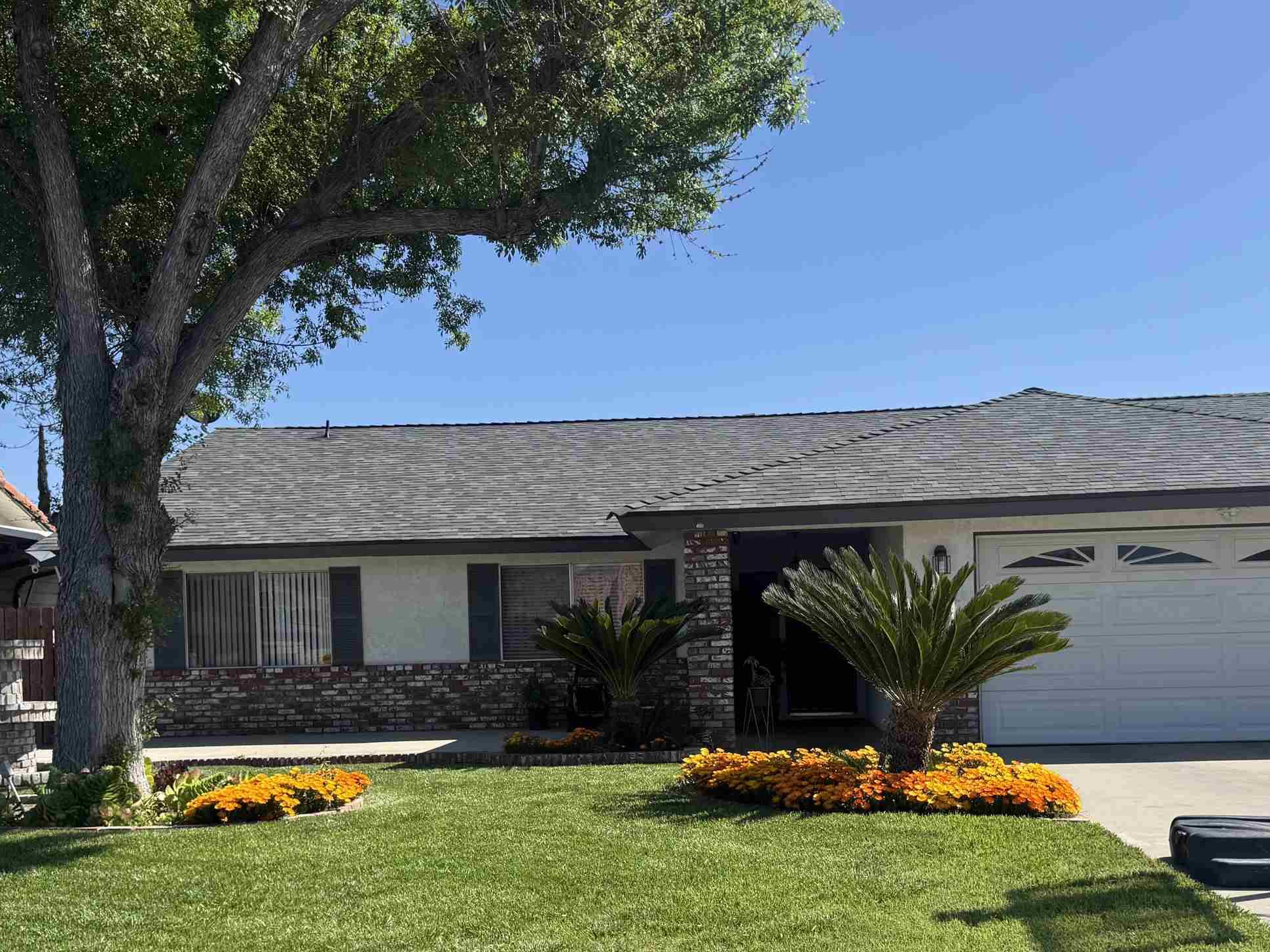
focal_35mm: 38
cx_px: 697
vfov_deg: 37.1
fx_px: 1394
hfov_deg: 48.9
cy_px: 669
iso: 80
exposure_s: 1/3597
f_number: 1.78
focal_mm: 6.76
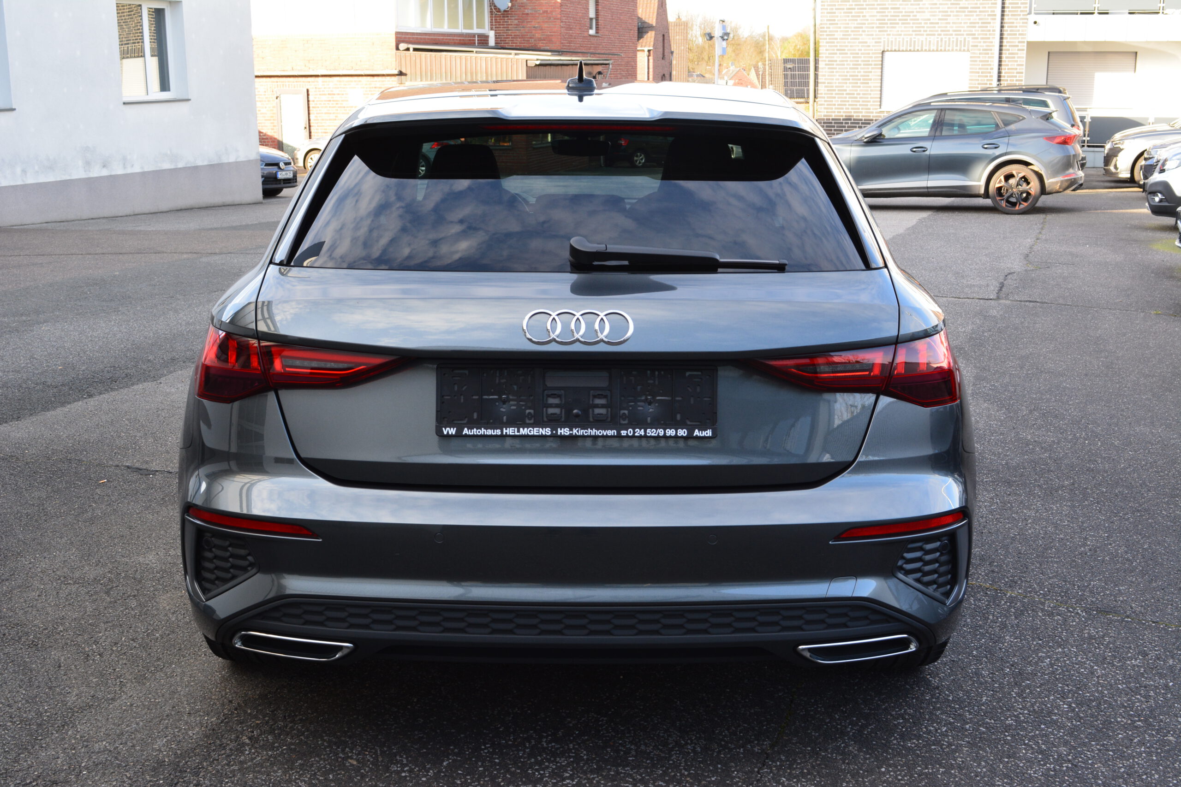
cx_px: 590
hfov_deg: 47.9
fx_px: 1329
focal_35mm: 40
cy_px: 394
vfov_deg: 33.0
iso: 400
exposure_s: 1/60
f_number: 10
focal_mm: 27
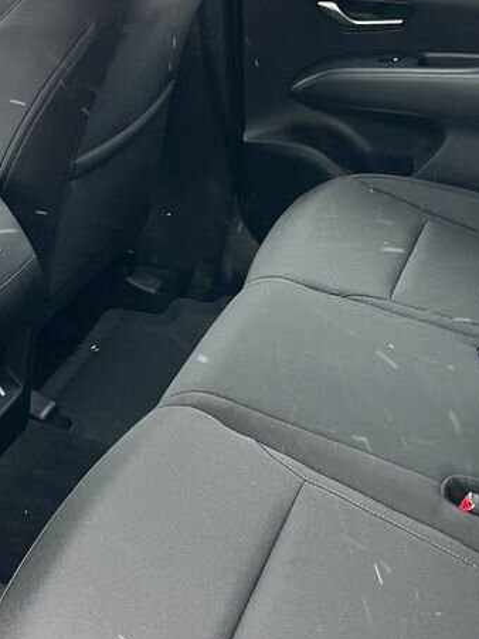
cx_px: 339
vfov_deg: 32.7
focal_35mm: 59
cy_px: 340
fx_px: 1089
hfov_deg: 24.6
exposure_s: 1/60
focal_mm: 5.1
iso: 320
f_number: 1.6
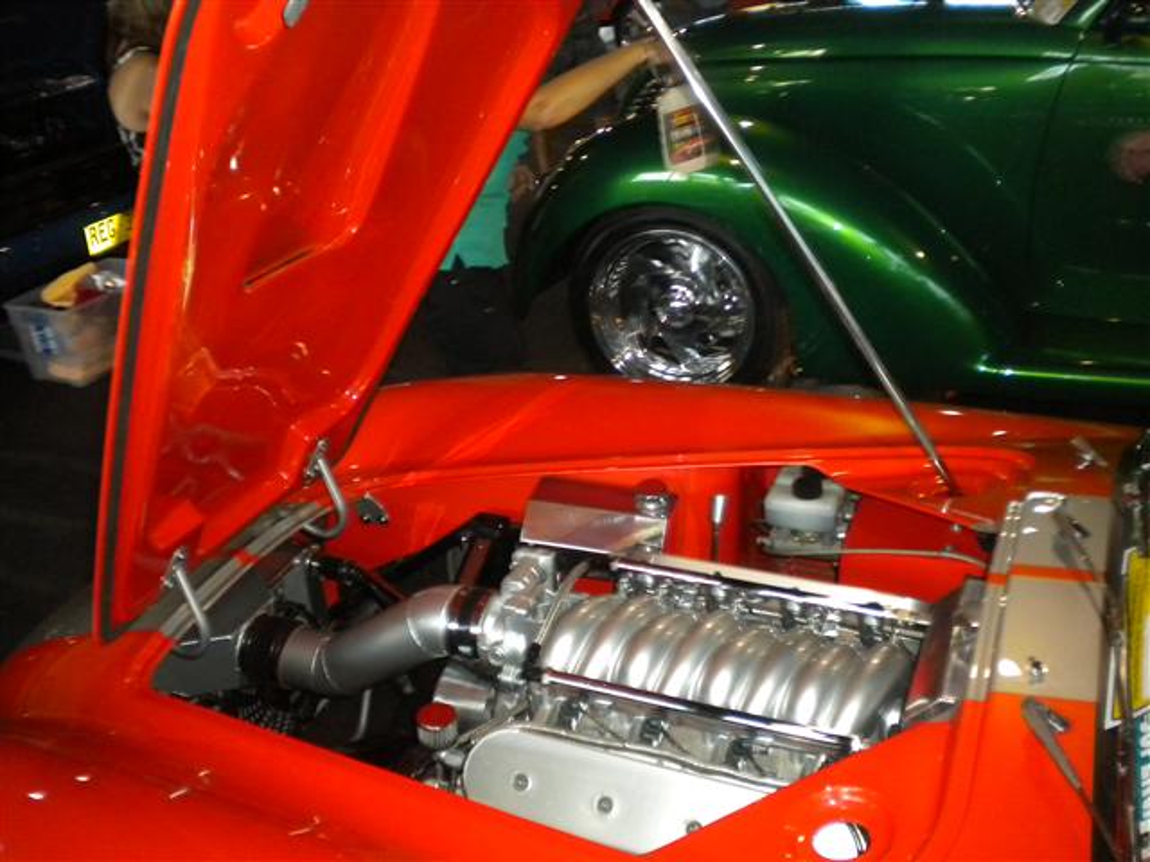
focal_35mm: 35
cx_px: 575
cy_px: 431
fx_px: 1163
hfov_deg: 52.6
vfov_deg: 40.7
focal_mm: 6.3
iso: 400
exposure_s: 1/30
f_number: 3.1
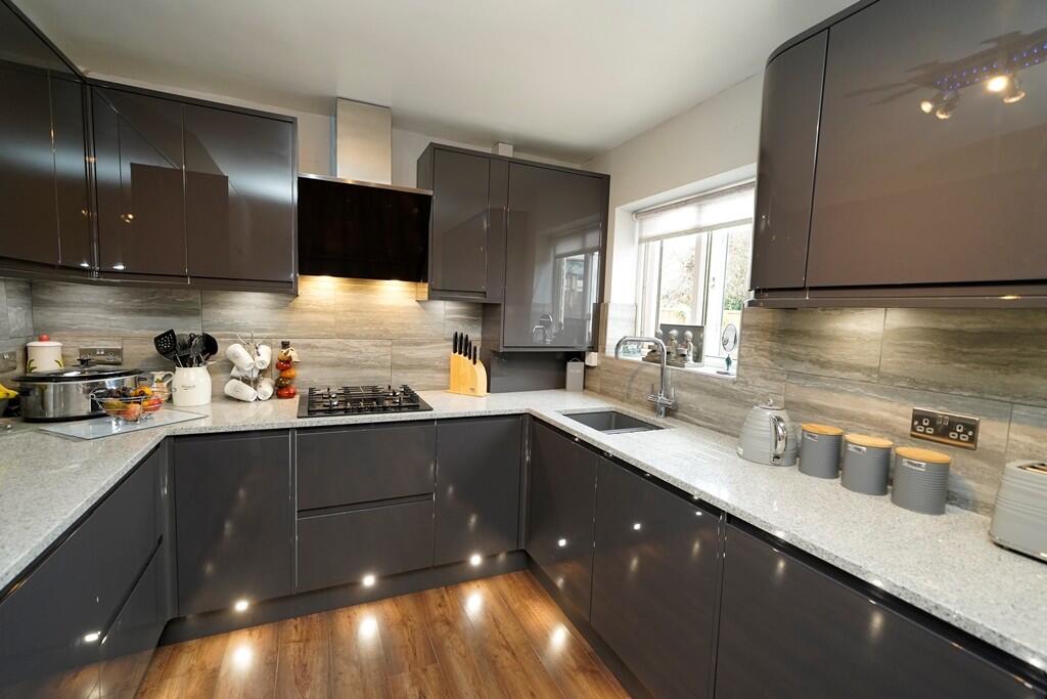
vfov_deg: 77.3
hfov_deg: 100.4
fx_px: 436
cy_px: 350
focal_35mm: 15
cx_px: 524
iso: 2000
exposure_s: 1/160
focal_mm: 15
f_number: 4
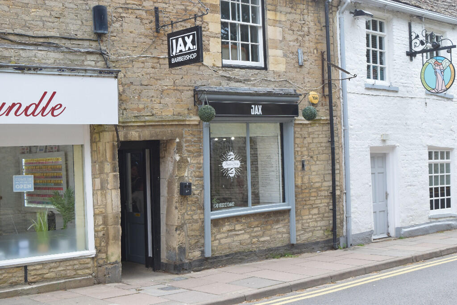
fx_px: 647
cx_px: 228
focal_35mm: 51
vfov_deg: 26.5
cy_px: 152
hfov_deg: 38.9
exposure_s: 1/200
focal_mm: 34
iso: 400
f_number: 7.1
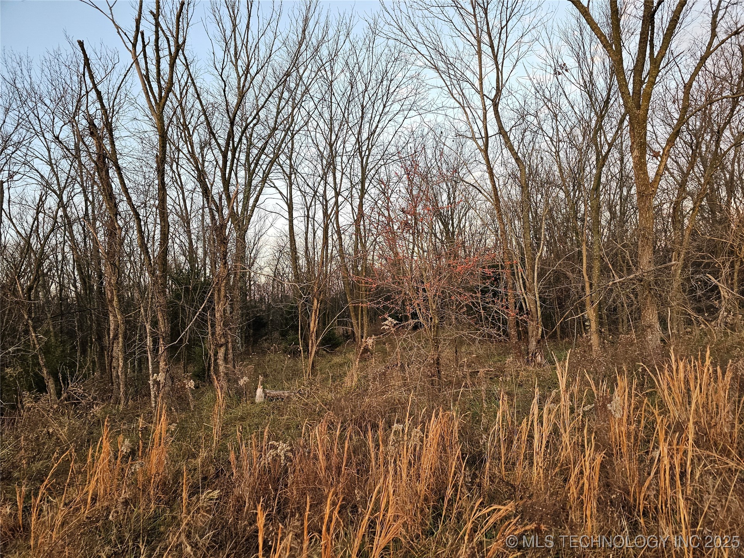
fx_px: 494
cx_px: 372
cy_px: 279
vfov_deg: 58.9
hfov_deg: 73.9
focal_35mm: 23
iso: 160
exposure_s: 1/120
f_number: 1.7
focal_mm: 6.3
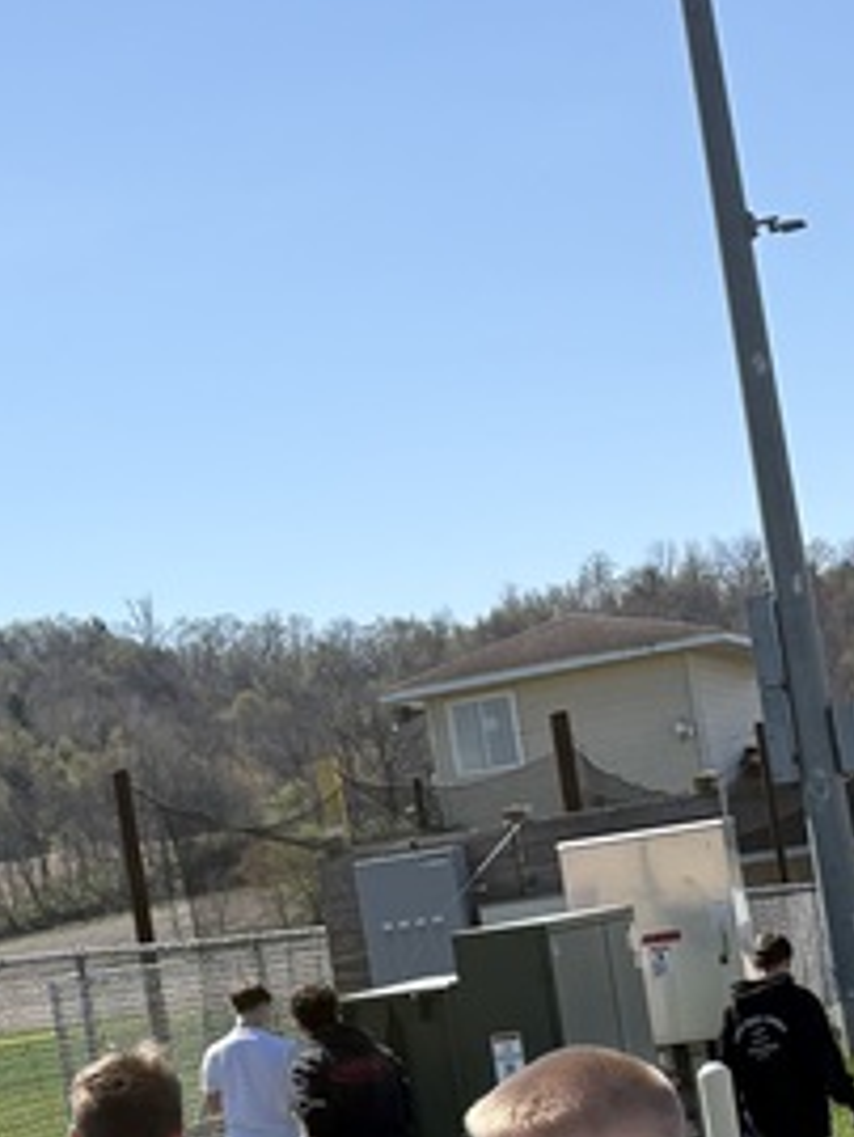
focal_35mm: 99
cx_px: -156
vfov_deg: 19.6
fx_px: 3254
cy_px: 905
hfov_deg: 14.5
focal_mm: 5.96
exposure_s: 1/4608
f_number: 1.6
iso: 50
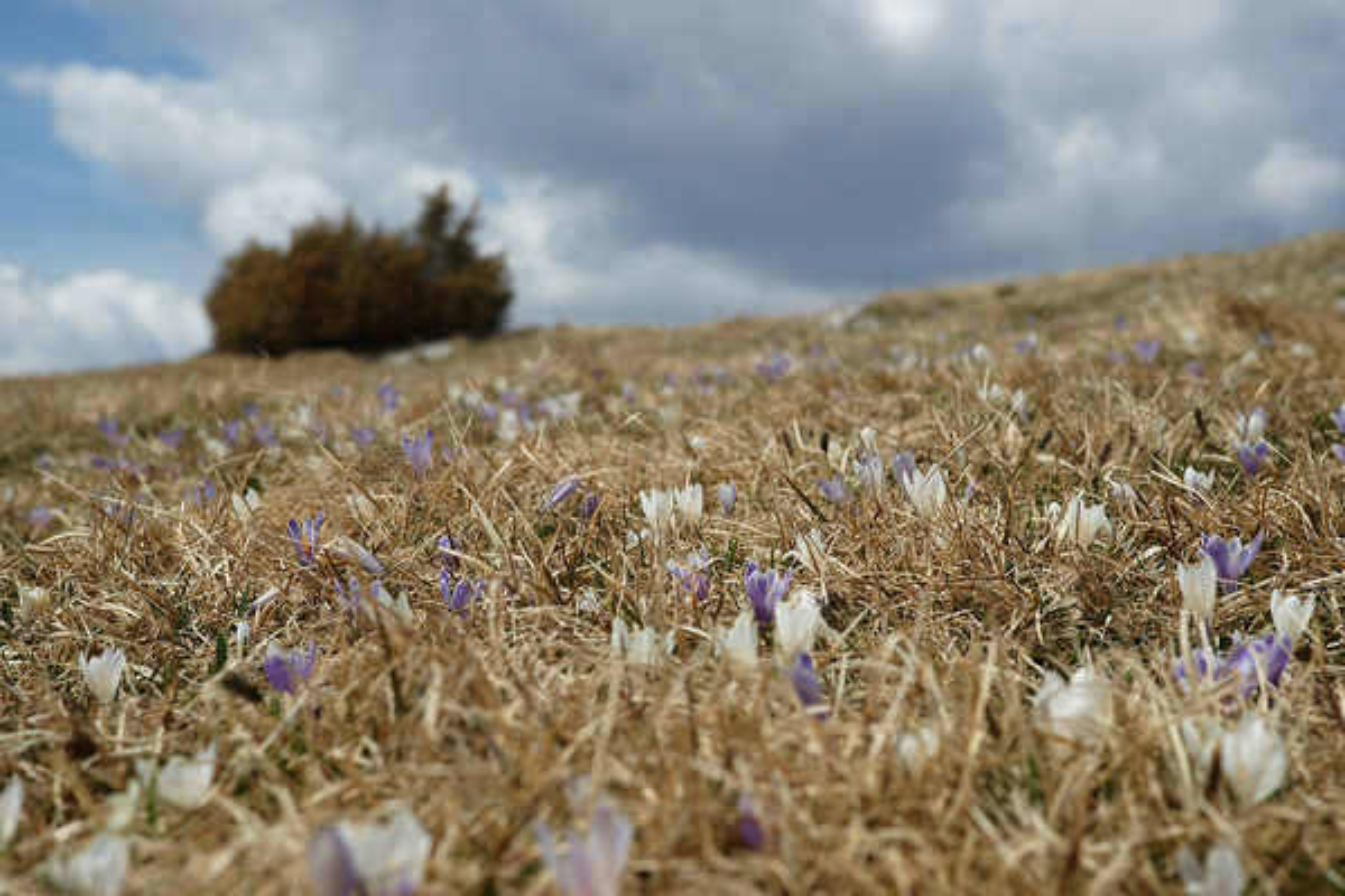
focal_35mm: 70
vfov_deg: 19.5
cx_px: 672
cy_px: 448
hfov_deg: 28.8
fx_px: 2615
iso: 200
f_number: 11
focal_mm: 70
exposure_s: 1/400
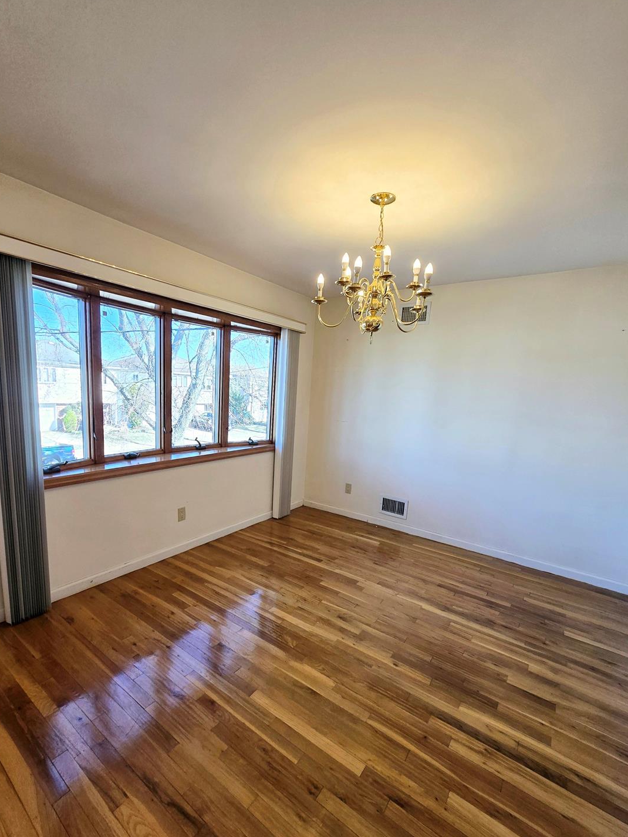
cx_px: 292
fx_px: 339
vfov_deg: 101.9
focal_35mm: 14
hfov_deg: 85.6
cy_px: 443
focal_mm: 2.2
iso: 50
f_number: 2.2
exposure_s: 1/135
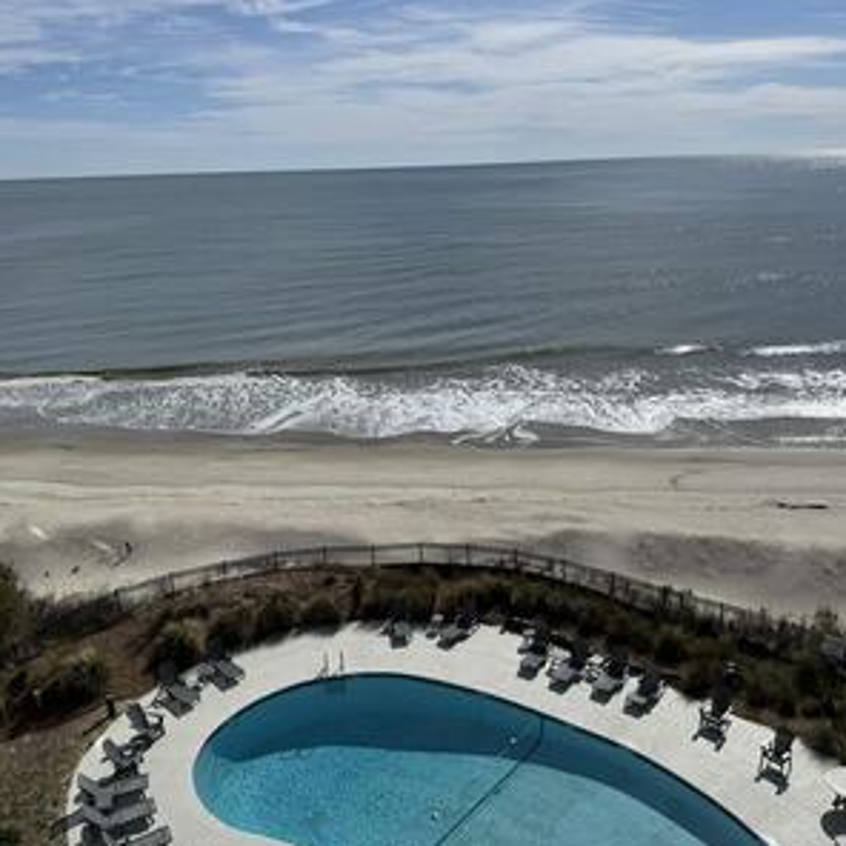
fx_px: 802
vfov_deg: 55.6
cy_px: 427
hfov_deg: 55.6
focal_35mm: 29
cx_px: 432
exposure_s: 1/14286
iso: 80
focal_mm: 6.76
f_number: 1.78
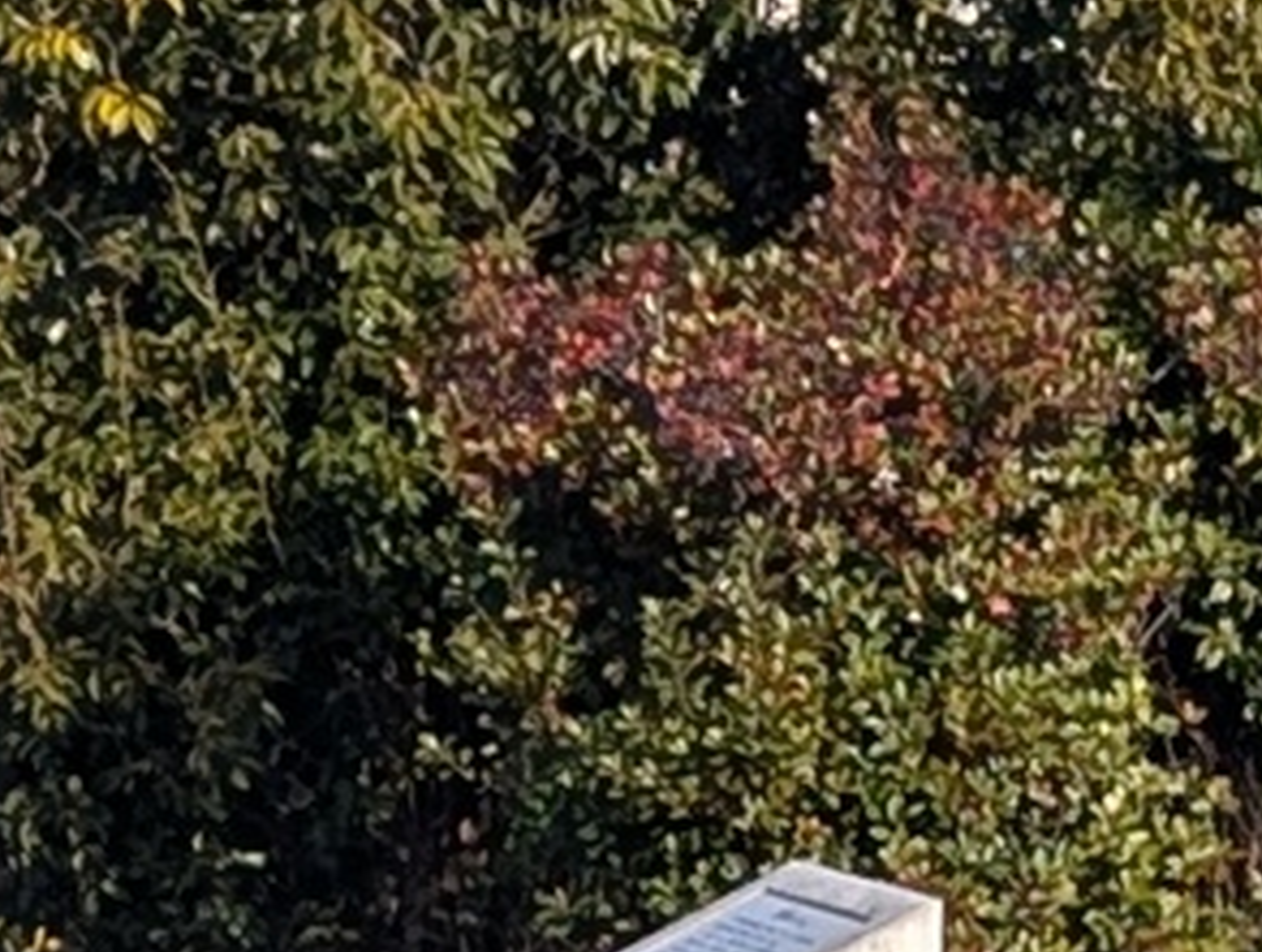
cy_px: 1895
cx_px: -823
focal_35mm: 342
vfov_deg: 4.3
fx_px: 12494
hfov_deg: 5.7
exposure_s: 1/1214
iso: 20
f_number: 1.68
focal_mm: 6.9
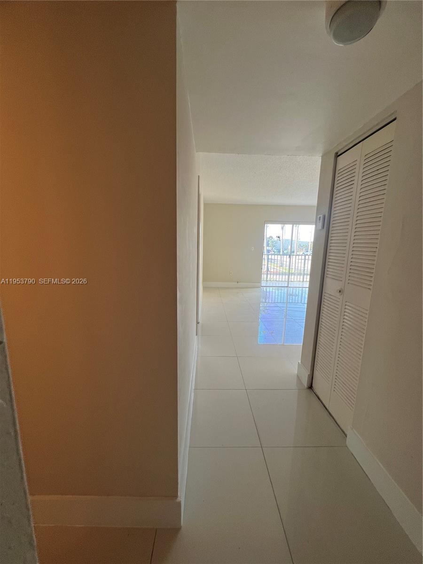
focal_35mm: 13
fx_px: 212
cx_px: 212
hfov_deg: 89.9
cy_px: 282
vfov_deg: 106.2
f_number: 1.8
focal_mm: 1.57
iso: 64
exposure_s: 1/120
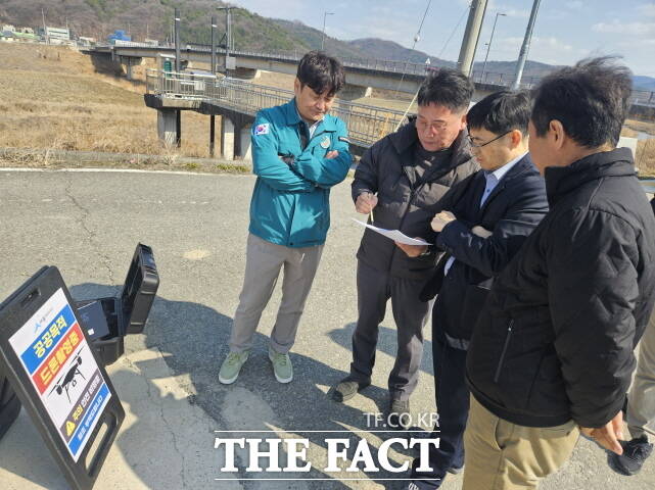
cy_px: 245
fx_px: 435
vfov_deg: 58.8
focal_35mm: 23
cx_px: 328
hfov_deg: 74.0
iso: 25
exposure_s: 1/834
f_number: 1.8
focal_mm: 5.4
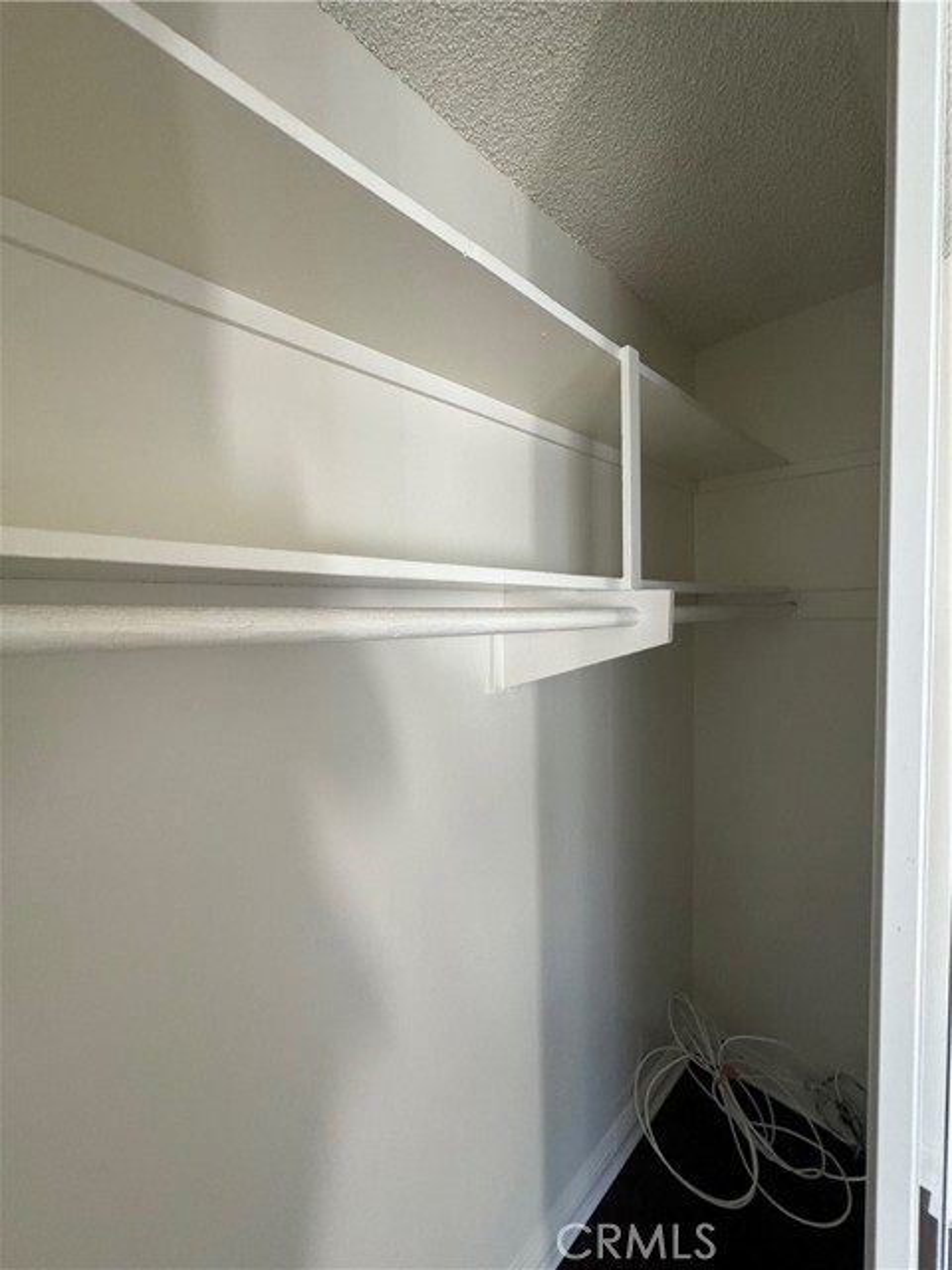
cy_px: 635
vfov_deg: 102.1
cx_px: 476
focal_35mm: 14
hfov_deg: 85.7
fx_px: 513
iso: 320
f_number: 2.2
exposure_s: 1/99
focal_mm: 2.22
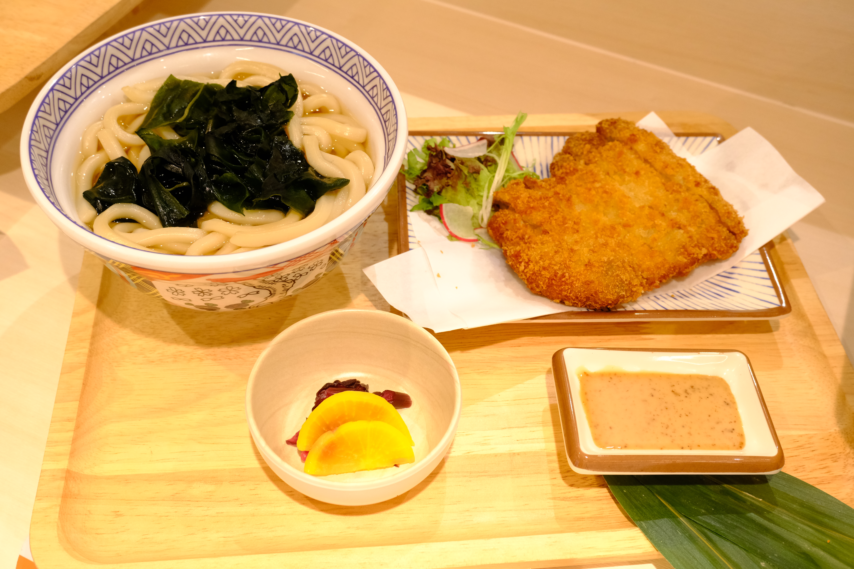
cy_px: 284
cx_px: 427
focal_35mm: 38
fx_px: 901
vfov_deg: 35.1
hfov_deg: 50.7
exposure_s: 1/85
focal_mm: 25.6
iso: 2000
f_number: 5.6
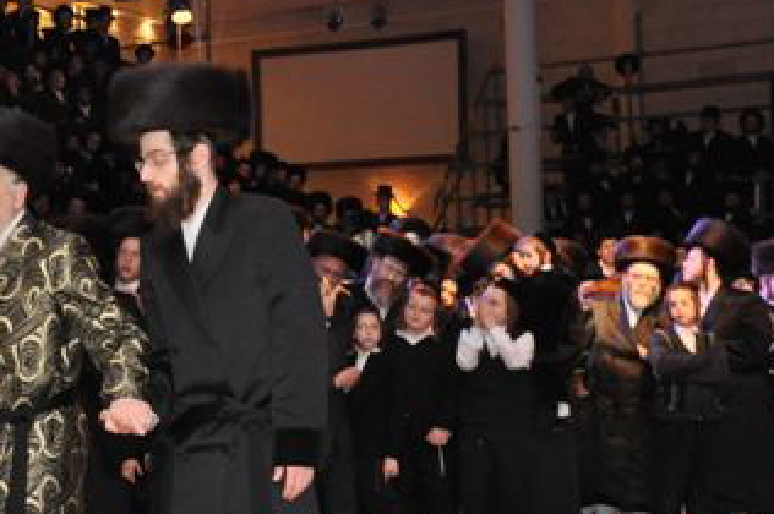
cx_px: -140
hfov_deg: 21.0
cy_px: 182
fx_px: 1954
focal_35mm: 91
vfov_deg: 15.0
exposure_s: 1/50
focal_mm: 24
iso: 1600
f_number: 5.6
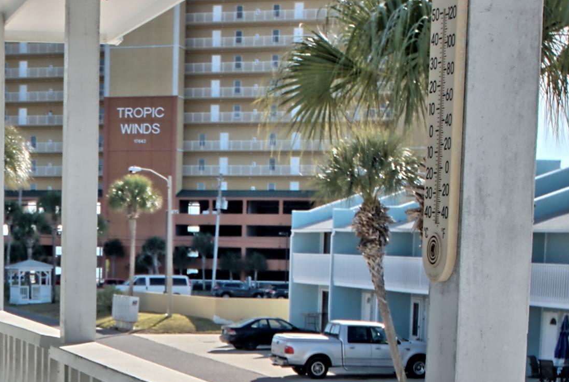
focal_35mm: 98
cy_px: 494
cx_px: 36
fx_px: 1552
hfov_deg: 20.3
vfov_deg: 13.5
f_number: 9.5
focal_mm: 24
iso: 200
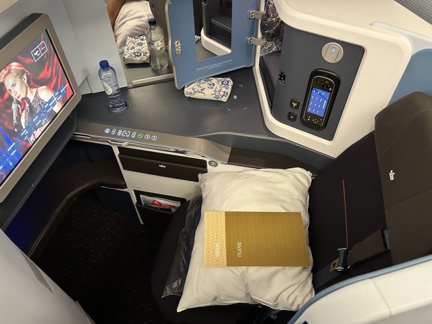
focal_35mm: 26
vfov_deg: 53.1
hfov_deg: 67.3
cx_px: 216
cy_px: 162
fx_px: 324
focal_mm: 5.7
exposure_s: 1/42
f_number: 1.5
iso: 500
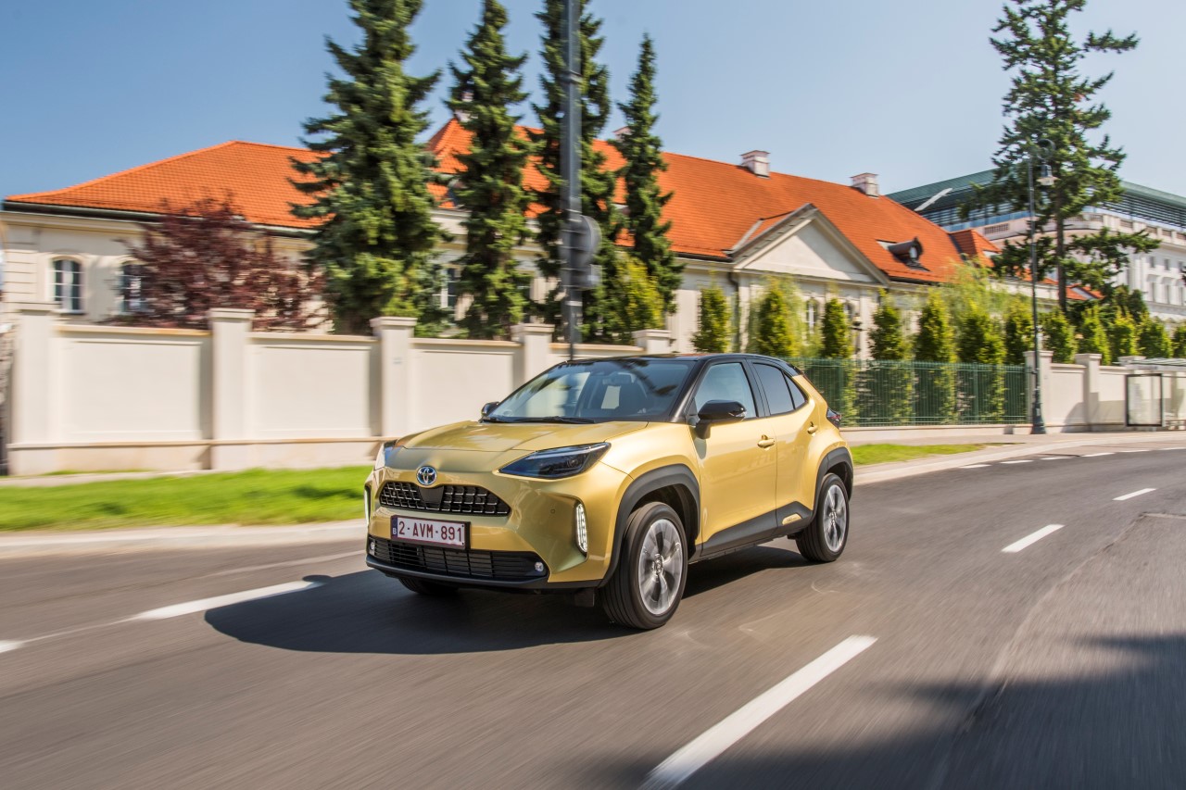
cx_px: 593
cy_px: 395
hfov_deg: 67.4
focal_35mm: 27
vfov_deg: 47.9
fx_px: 889
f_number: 11
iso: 125
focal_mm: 18
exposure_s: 1/40
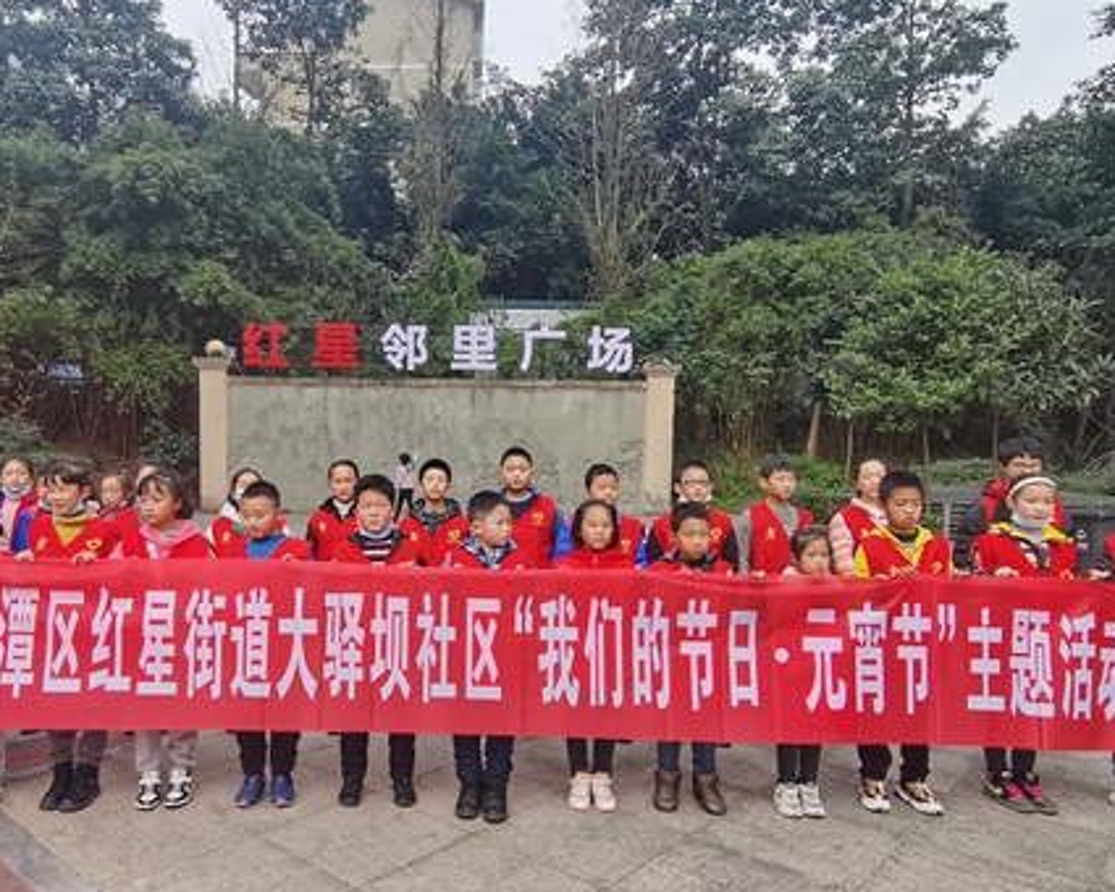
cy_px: 519
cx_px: 454
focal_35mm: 25
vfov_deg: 56.5
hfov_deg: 67.5
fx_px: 825
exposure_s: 1/789
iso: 50
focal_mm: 1.78
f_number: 2.4
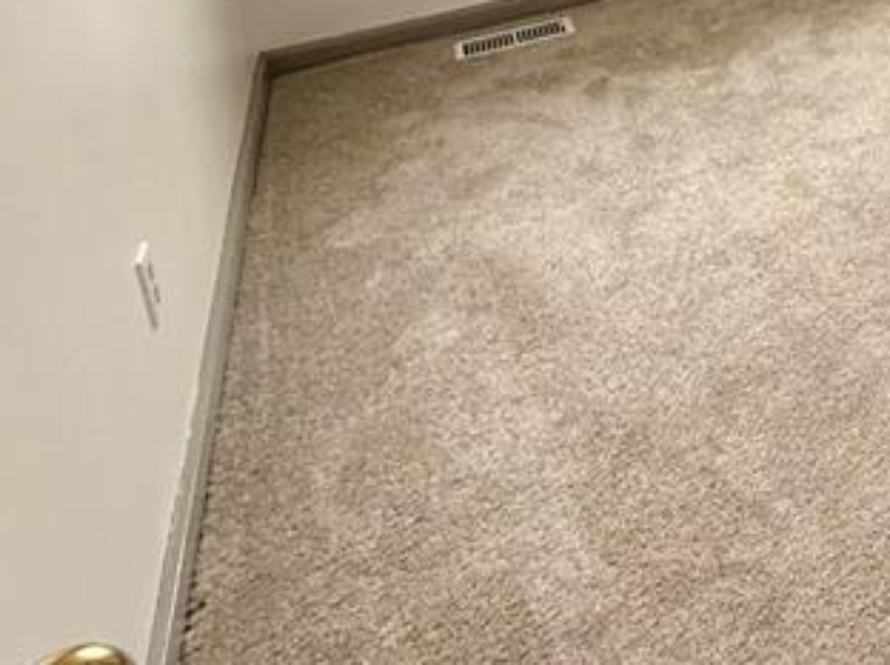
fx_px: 1181
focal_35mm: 46
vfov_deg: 26.6
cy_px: -201
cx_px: 1272
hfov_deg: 29.2
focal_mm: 2.22
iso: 200
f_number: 2.2
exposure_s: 1/99
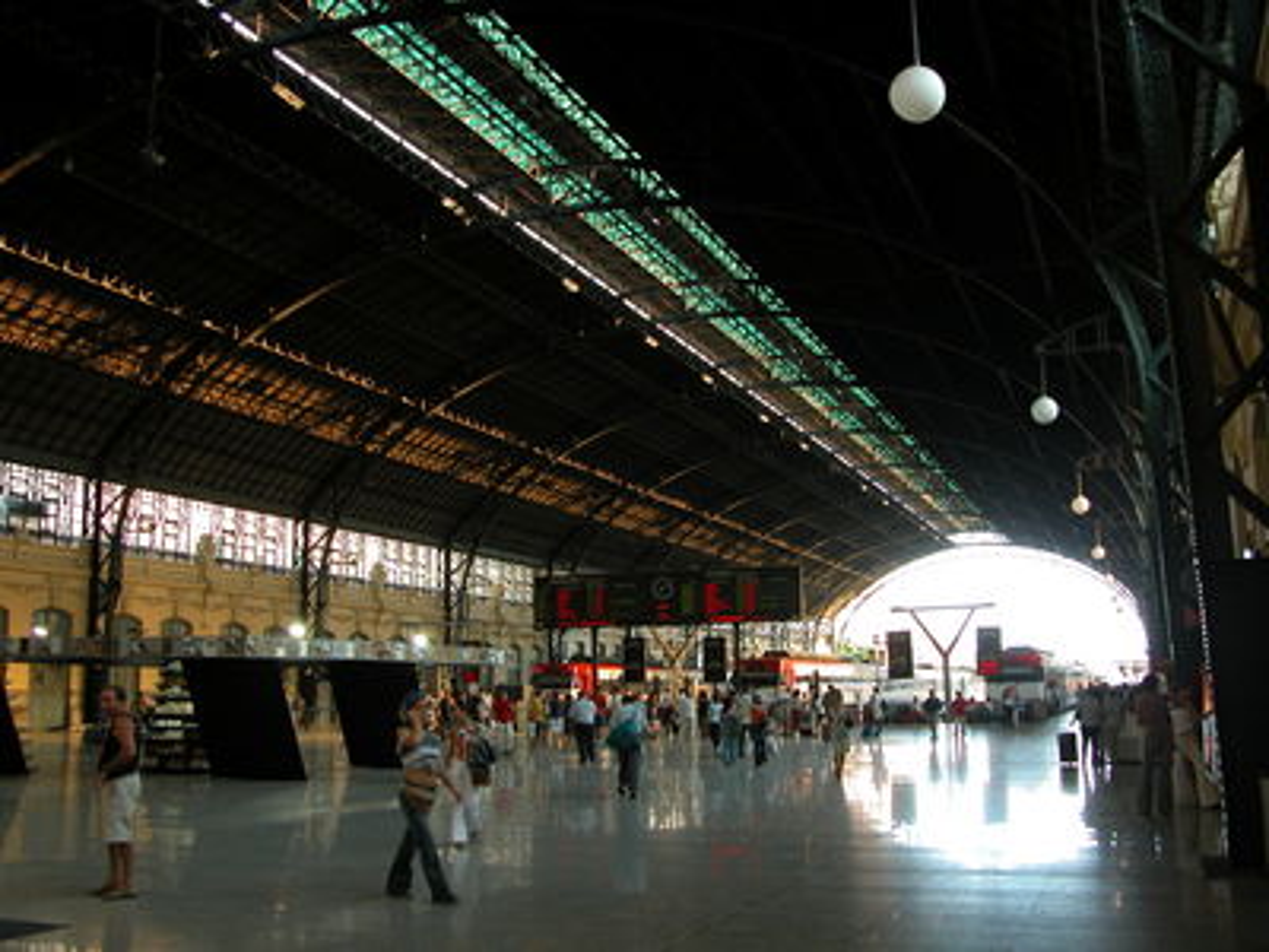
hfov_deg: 52.6
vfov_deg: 40.7
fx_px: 1283
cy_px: 476
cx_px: 634
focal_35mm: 35
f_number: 2.8
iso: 100
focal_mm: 8.9
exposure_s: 1/28.5
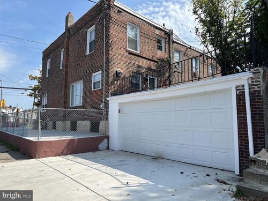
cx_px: 134
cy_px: 100
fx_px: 186
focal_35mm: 24
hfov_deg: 71.6
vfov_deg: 56.8
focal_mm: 6.86
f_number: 1.78
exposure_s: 1/3861
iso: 80
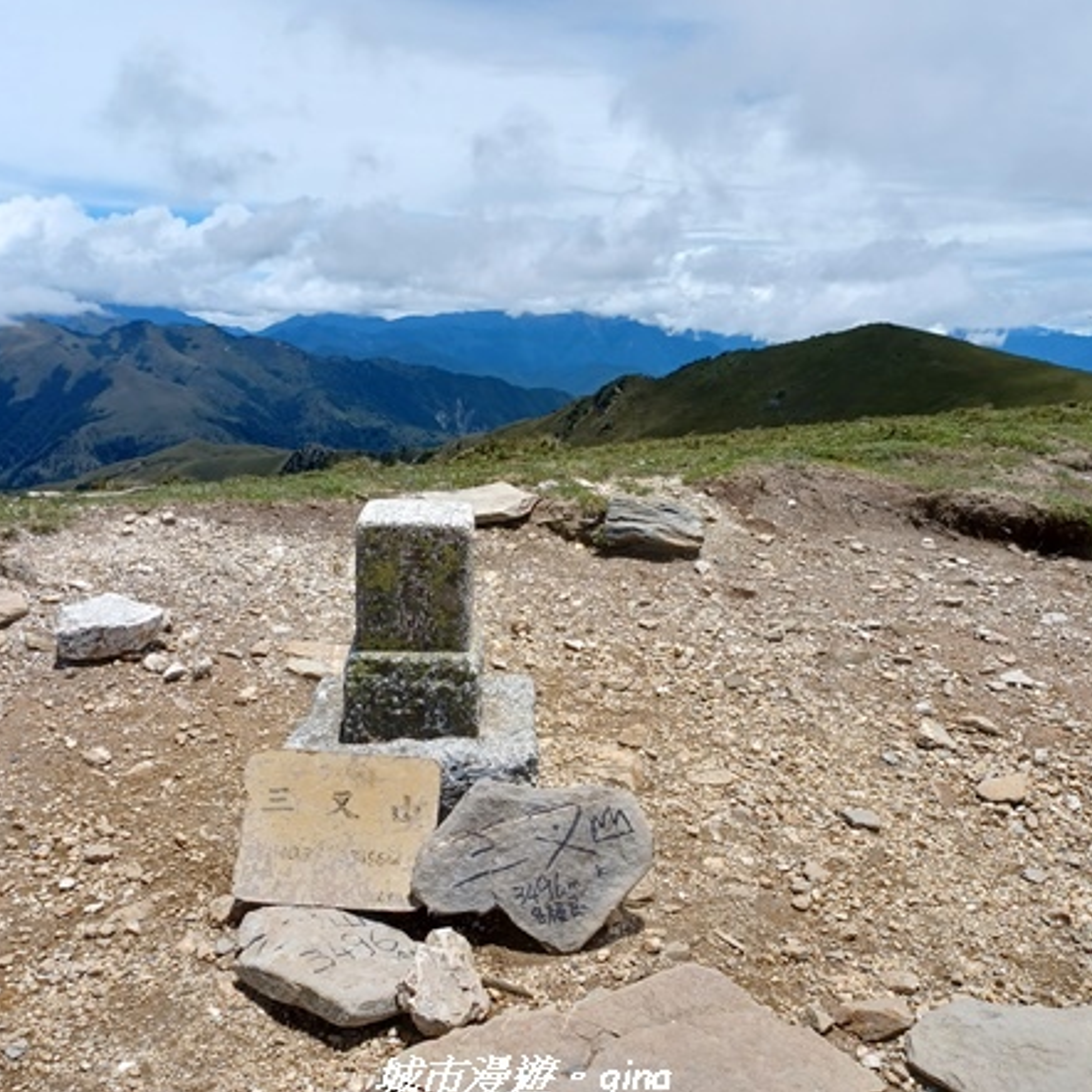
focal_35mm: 30
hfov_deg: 54.0
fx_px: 1071
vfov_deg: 54.0
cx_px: 524
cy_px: 551
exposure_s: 1/787
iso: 32
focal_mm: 4.6
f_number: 1.8
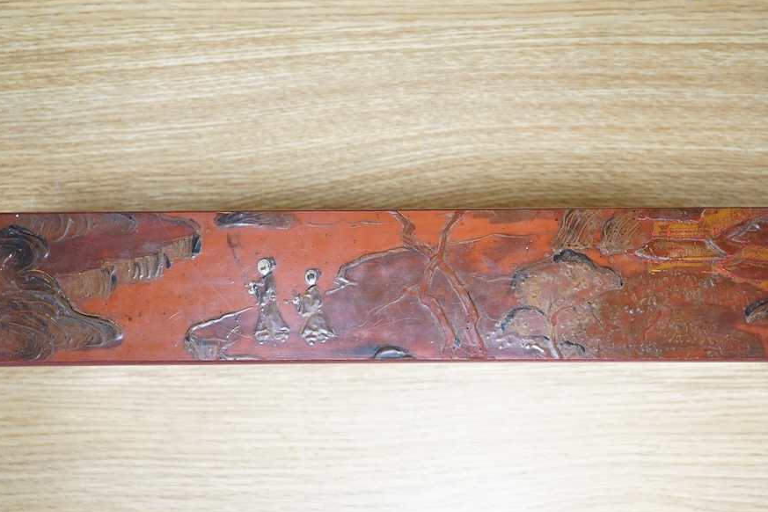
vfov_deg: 23.4
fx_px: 1237
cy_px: 283
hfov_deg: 34.5
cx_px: 419
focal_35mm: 58
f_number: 5.6
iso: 2500
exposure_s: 1/160
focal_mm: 30
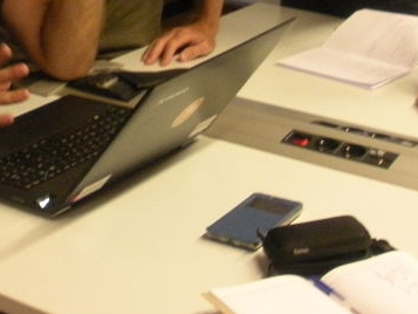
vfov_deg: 14.5
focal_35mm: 98
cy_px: -93
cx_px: 73
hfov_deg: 19.8
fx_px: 1184
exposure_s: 1/34
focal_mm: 6.3
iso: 400
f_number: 3.5
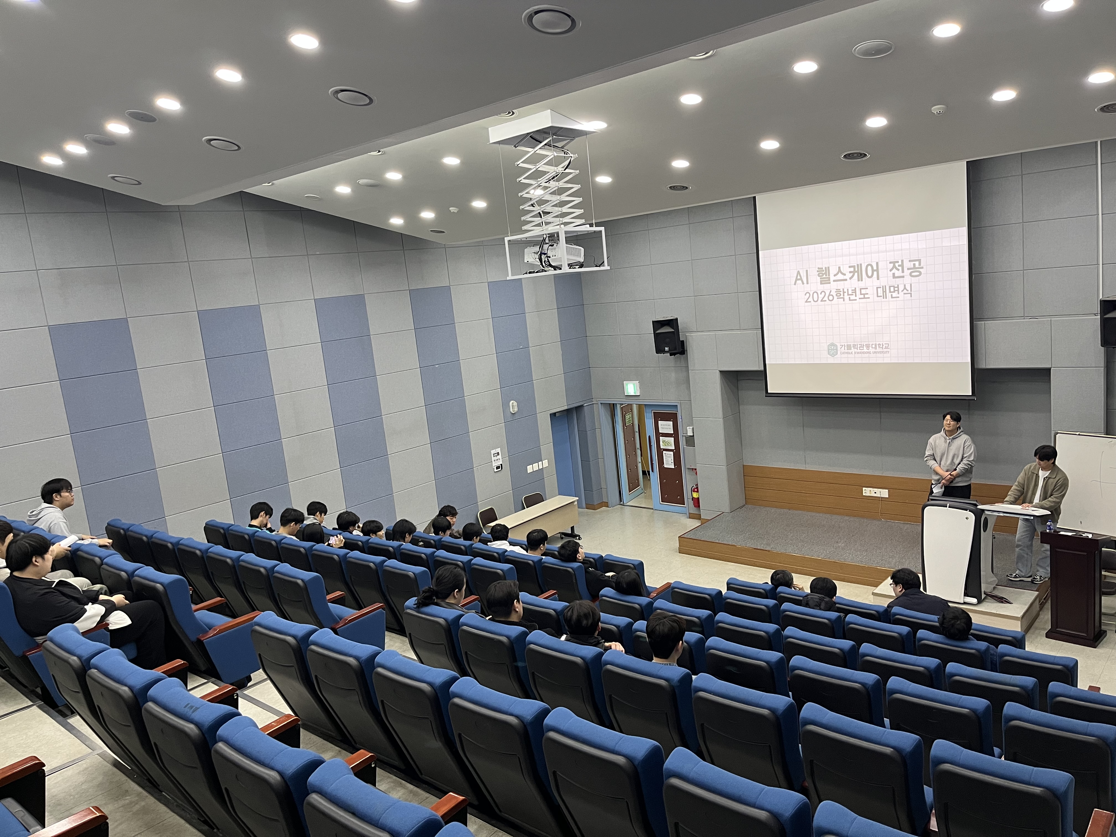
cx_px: 558
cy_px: 418
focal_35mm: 26
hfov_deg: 67.3
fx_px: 838
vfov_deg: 53.1
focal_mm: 5.1
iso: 160
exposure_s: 1/60
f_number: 1.6
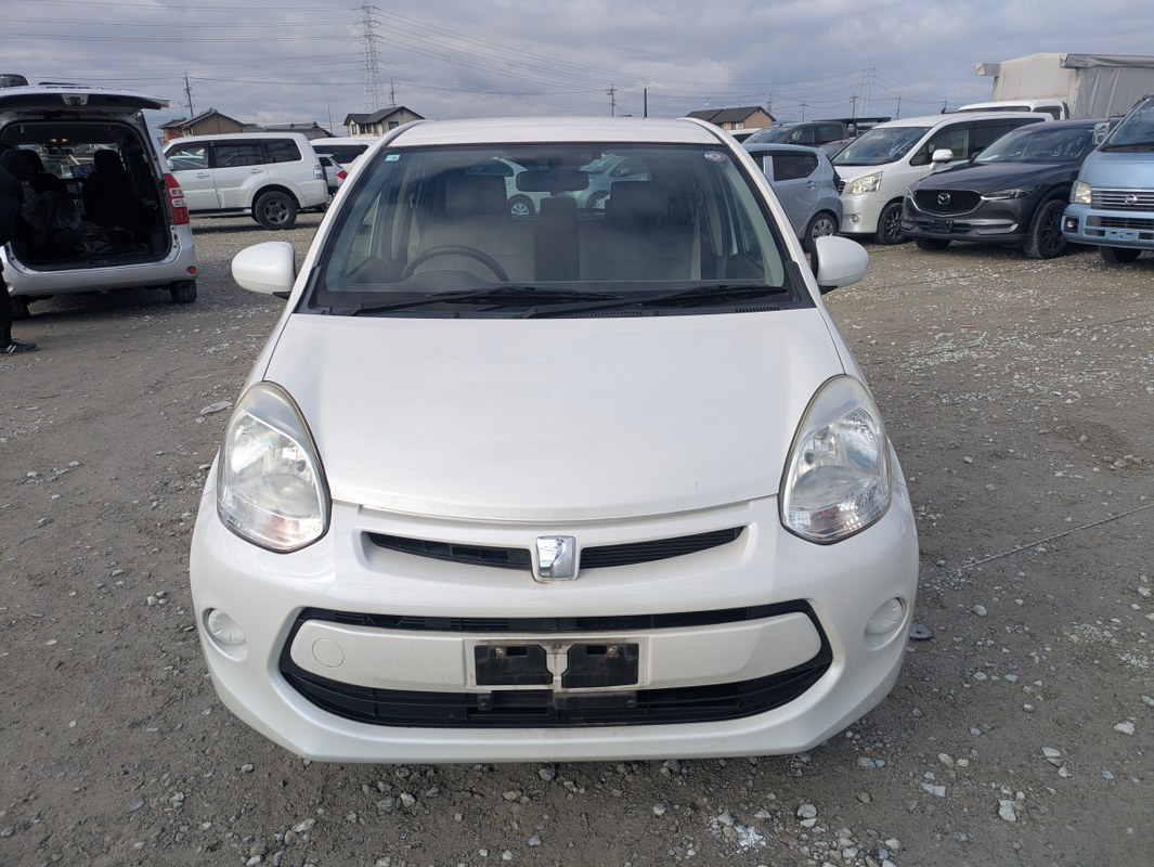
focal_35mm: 25
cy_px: 434
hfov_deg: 69.4
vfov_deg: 54.9
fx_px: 834
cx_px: 577
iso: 52
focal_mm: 5.43
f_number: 1.89
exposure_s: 1/1972
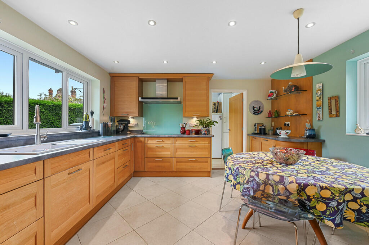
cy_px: 122
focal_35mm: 14
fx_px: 143
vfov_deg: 81.1
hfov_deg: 104.3
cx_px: 184
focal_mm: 14
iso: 400
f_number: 8
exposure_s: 1/4
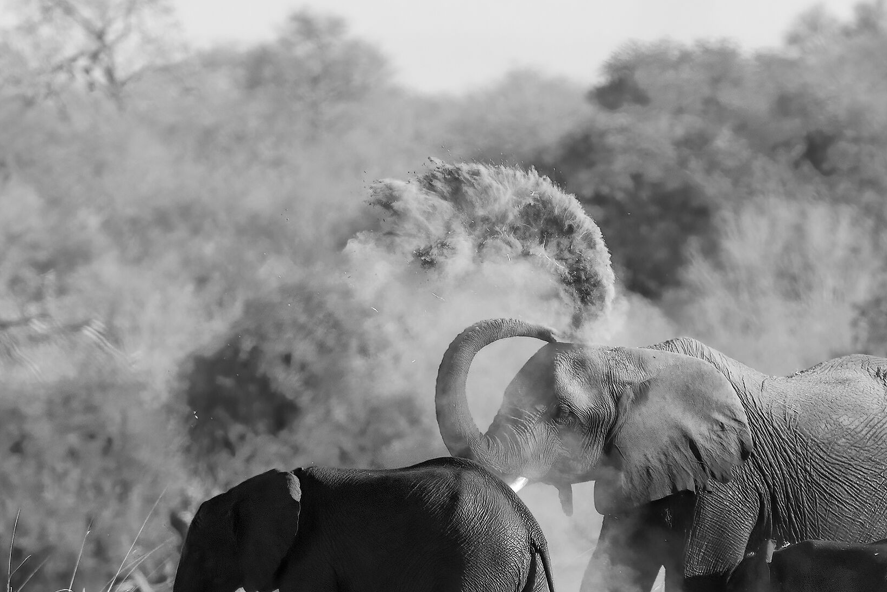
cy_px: 385
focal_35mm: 839
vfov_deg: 1.6
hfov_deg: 2.5
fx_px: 20672
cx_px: 490
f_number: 7.1
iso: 1000
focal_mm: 571
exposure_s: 1/2000
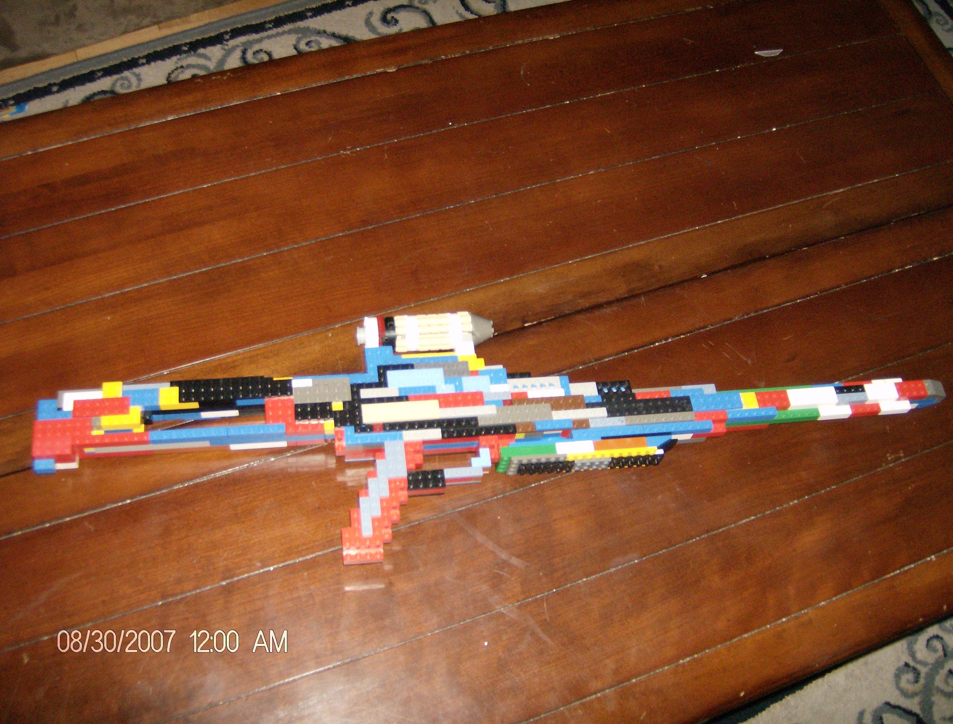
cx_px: 476
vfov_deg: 40.0
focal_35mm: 36
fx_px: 996
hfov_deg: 51.1
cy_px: 362
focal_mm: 6
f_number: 2.8
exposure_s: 1/60
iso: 200
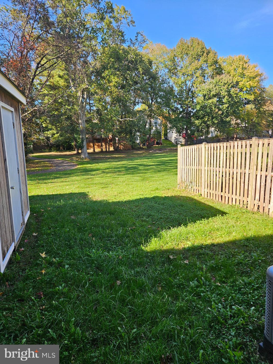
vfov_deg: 73.9
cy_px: 182
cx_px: 136
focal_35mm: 23
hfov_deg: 58.9
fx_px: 242
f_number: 1.8
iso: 25
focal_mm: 5.4
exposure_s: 1/371
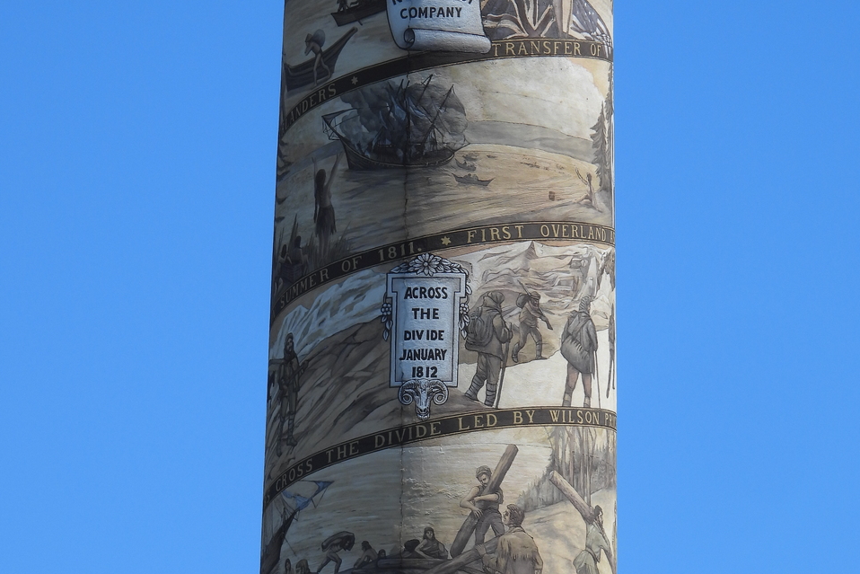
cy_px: 400
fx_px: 9962
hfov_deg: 4.9
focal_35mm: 417
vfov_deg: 3.3
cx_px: 430
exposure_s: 1/640
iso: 100
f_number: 5
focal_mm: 53.5
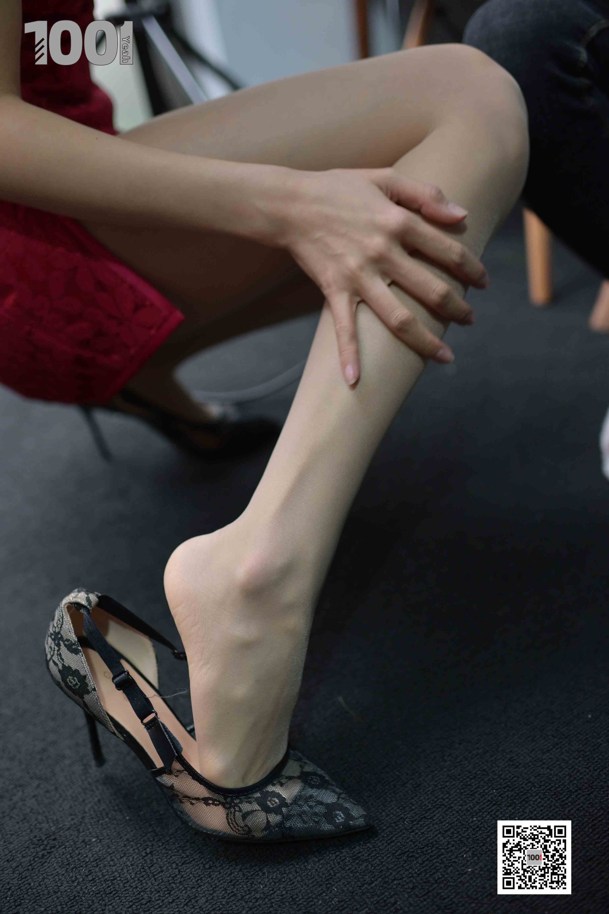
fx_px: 888
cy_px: 457
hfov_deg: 37.9
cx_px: 304
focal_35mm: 35
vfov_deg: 54.4
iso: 640
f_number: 2.2
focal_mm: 35
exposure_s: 1/200
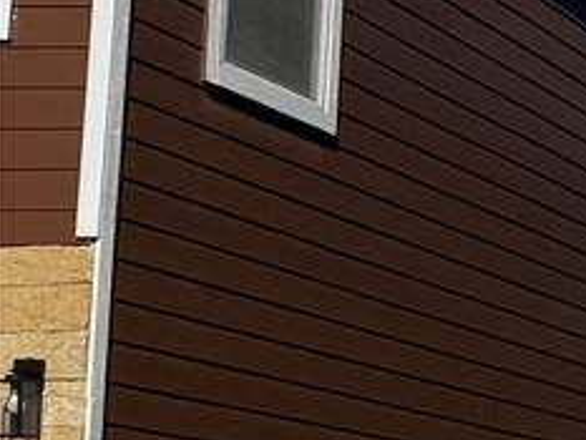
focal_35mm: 132
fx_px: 2236
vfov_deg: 11.2
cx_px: 1607
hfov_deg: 11.2
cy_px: 422
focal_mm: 6.76
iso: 64
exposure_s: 1/14286
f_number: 1.78
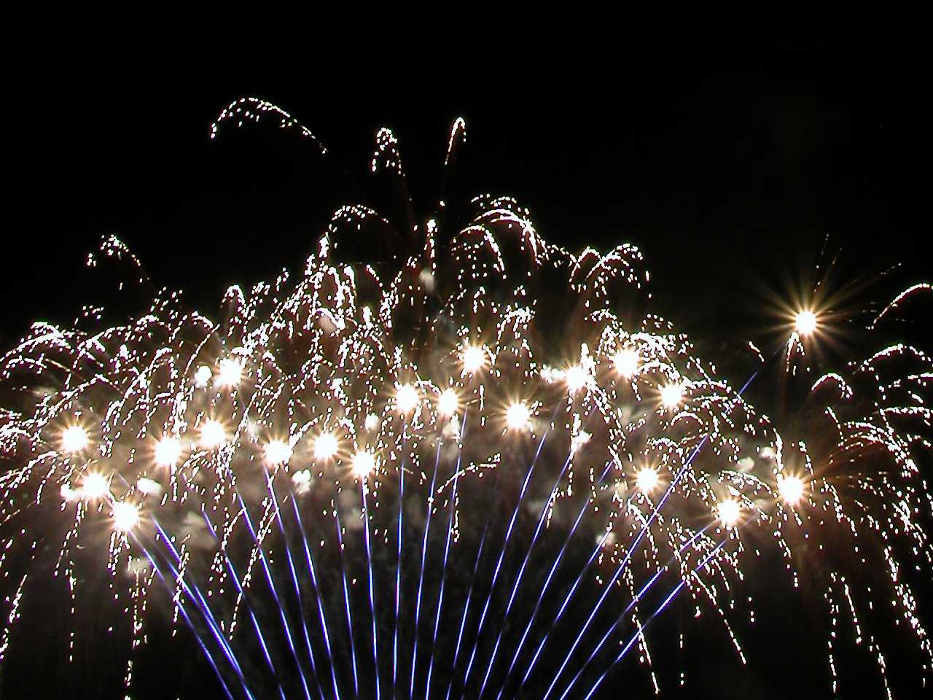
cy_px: 350
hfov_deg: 52.6
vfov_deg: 40.7
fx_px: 943
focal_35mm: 35
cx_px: 466
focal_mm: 8.9
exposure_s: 2
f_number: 8
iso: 100
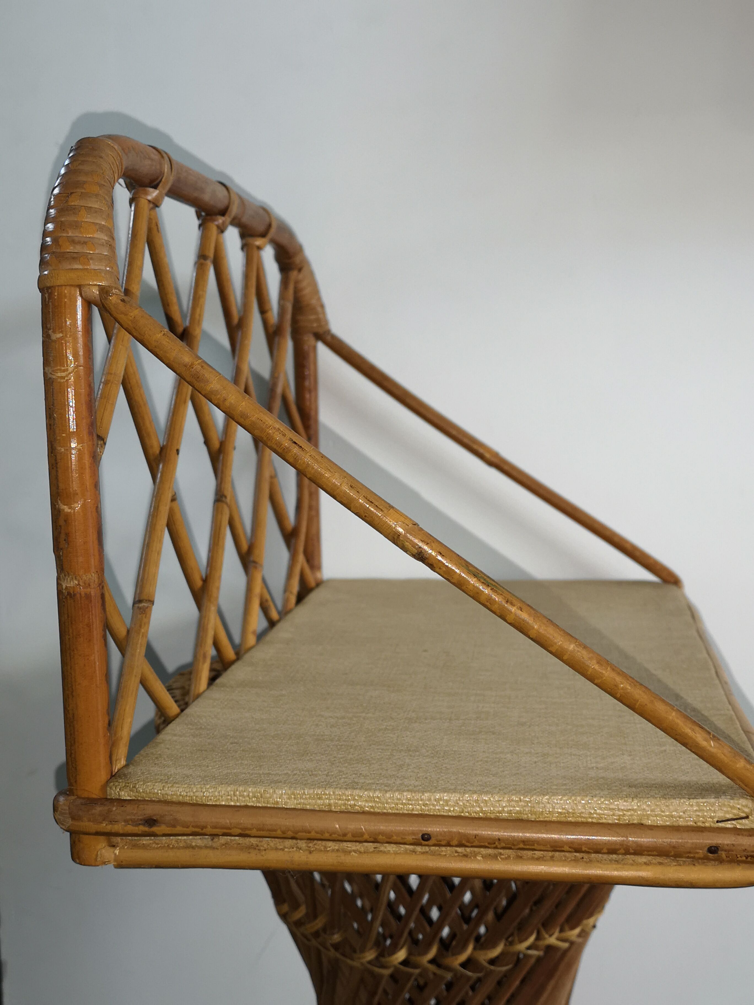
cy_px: 502
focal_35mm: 44
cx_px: 377
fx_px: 1278
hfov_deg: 32.9
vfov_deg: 42.9
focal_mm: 3.95
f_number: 1.8
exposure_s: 1/50
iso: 100
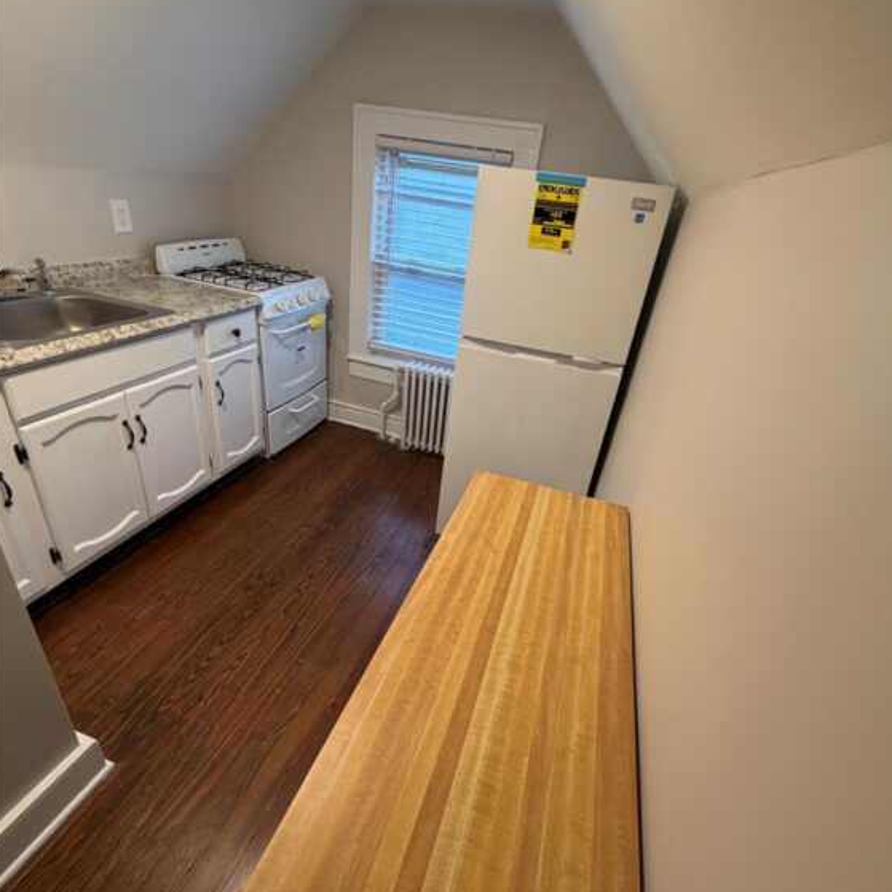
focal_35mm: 17
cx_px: 452
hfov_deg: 84.0
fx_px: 496
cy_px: 466
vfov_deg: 83.9
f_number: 2.2
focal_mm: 2.22
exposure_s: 1/60
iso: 160
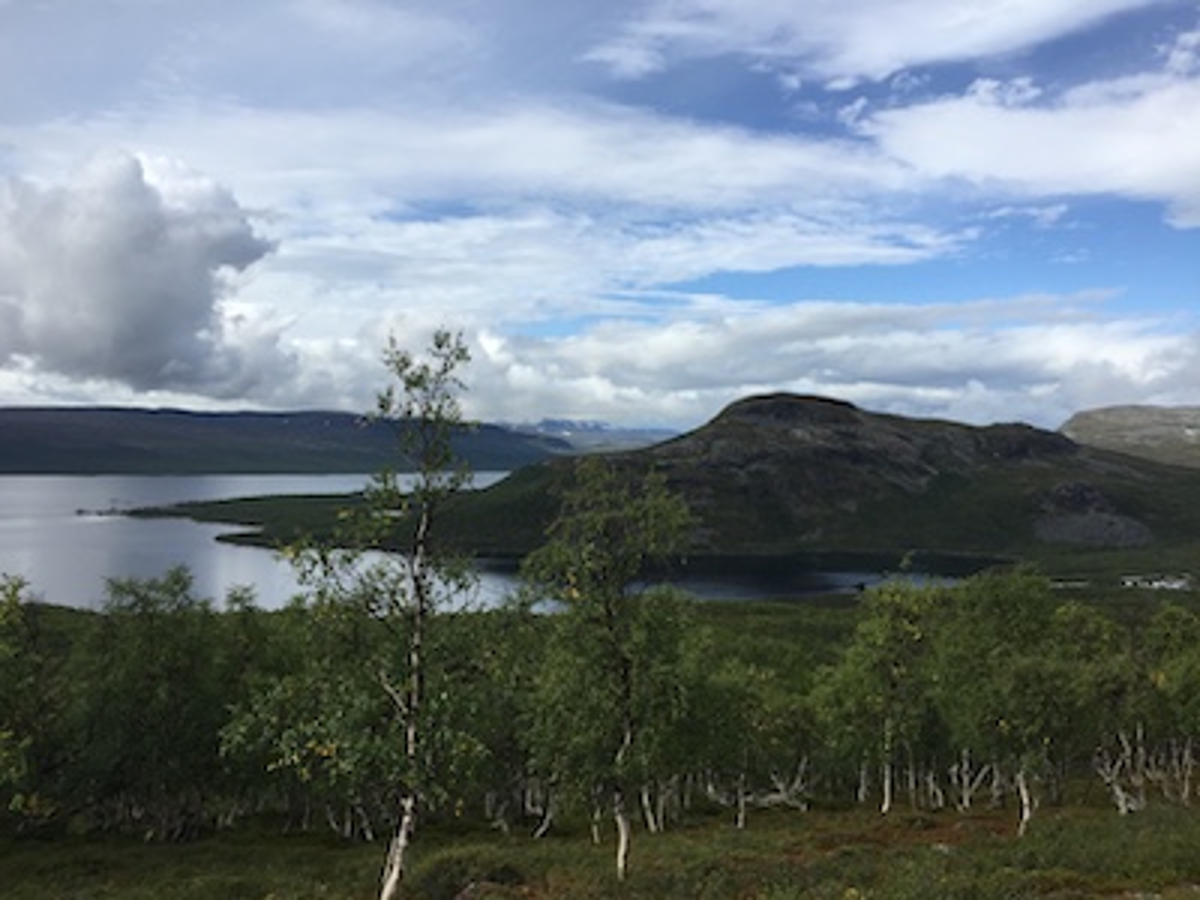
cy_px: 450
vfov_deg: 48.2
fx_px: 1005
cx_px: 600
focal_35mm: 29
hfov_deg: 61.7
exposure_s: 1/2083
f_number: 2.2
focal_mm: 4.15
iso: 32
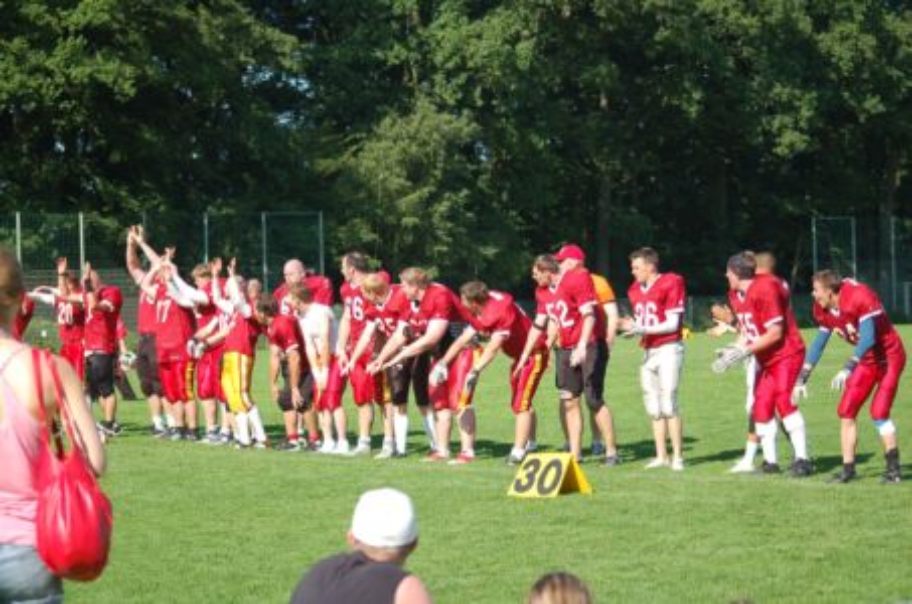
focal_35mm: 105
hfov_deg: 19.5
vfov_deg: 13.0
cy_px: 302
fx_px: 2654
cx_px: 456
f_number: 4
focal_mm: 70
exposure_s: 1/1000
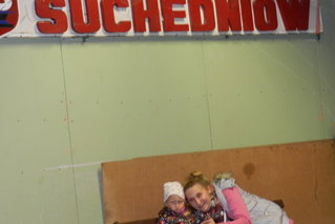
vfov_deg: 15.5
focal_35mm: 88
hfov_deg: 23.1
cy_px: 162
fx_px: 819
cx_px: 177
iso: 500
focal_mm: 10.7
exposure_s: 1/30
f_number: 4.6
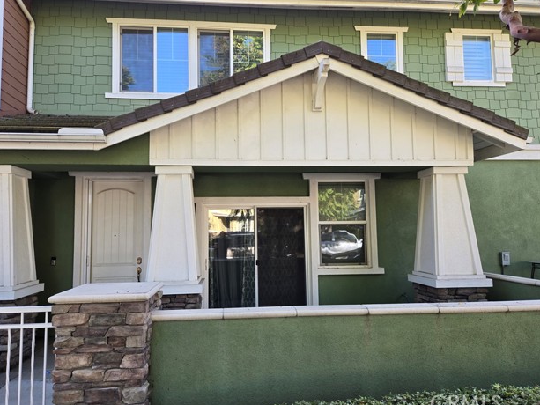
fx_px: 374
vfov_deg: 56.8
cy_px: 204
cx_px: 262
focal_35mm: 24
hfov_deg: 71.6
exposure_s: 1/180
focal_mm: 5.4
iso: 32
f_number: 1.8
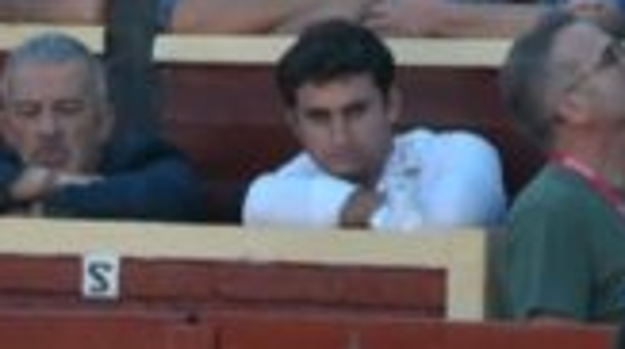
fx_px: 22233
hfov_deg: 1.6
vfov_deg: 0.9
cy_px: 606
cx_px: 621
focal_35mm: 1344
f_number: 5.6
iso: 900
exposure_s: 1/1000
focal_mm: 200
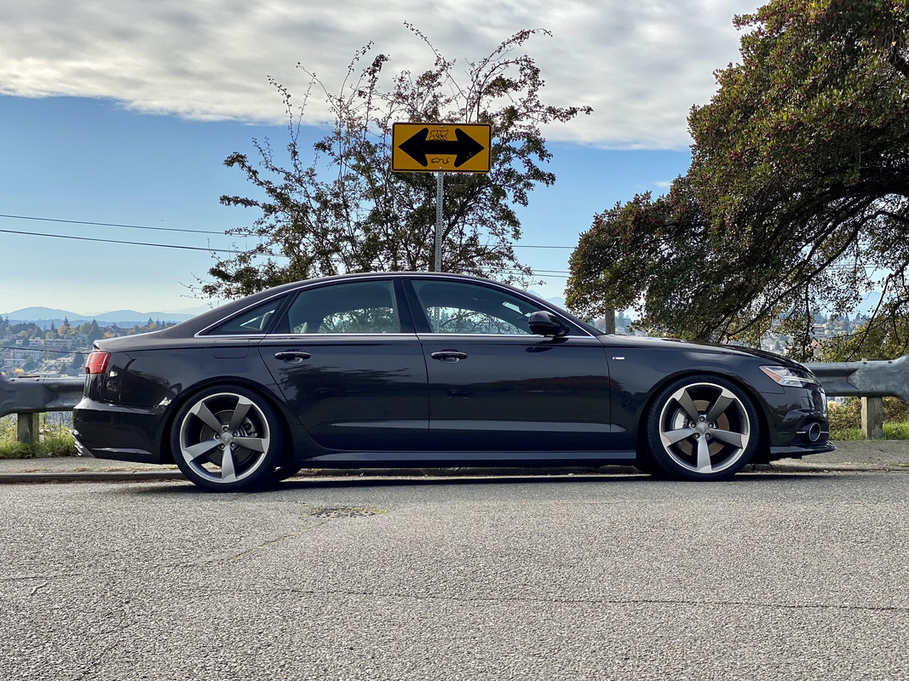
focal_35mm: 52
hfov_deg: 36.8
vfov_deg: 28.0
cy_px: 340
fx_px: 1365
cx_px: 454
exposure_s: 1/1453
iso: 20
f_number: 2
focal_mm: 6
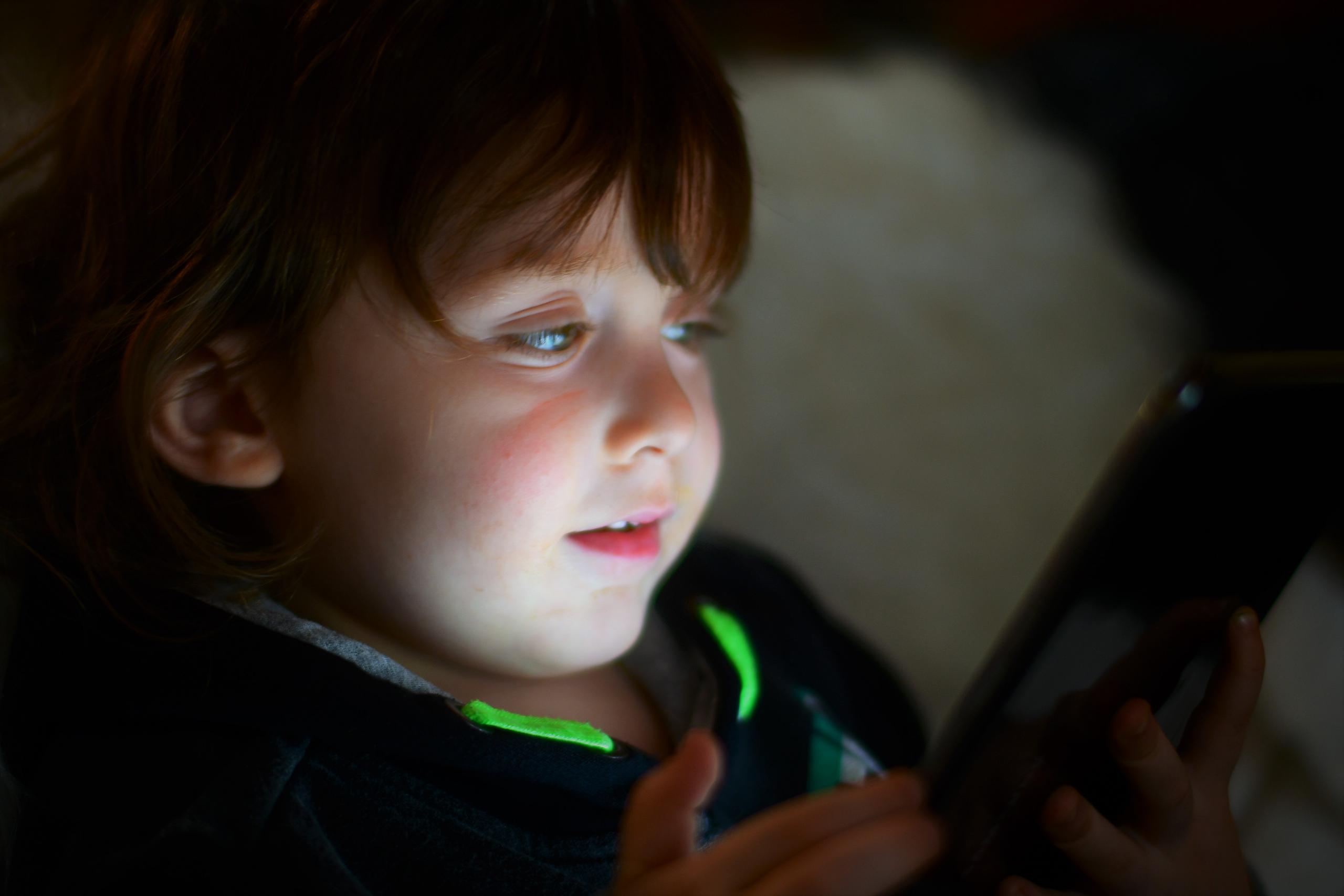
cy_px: 448
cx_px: 672
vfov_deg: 18.2
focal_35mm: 75
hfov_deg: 27.0
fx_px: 2800
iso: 125
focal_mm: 50
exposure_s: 1/80
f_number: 1.4
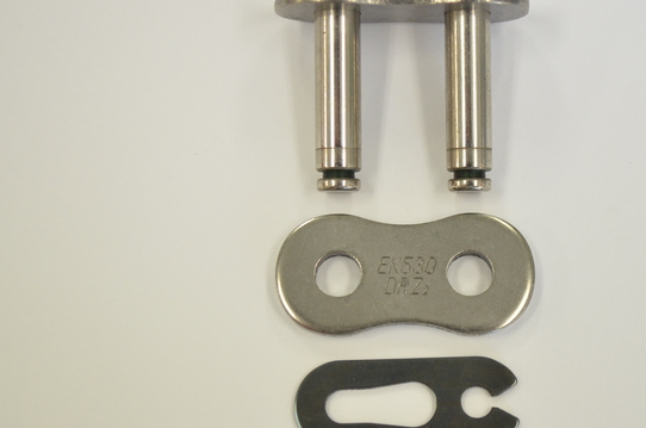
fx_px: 1665
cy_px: 211
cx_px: 423
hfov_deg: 21.9
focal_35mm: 93
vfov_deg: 14.6
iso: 500
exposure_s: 1/50
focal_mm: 42
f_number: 5.3
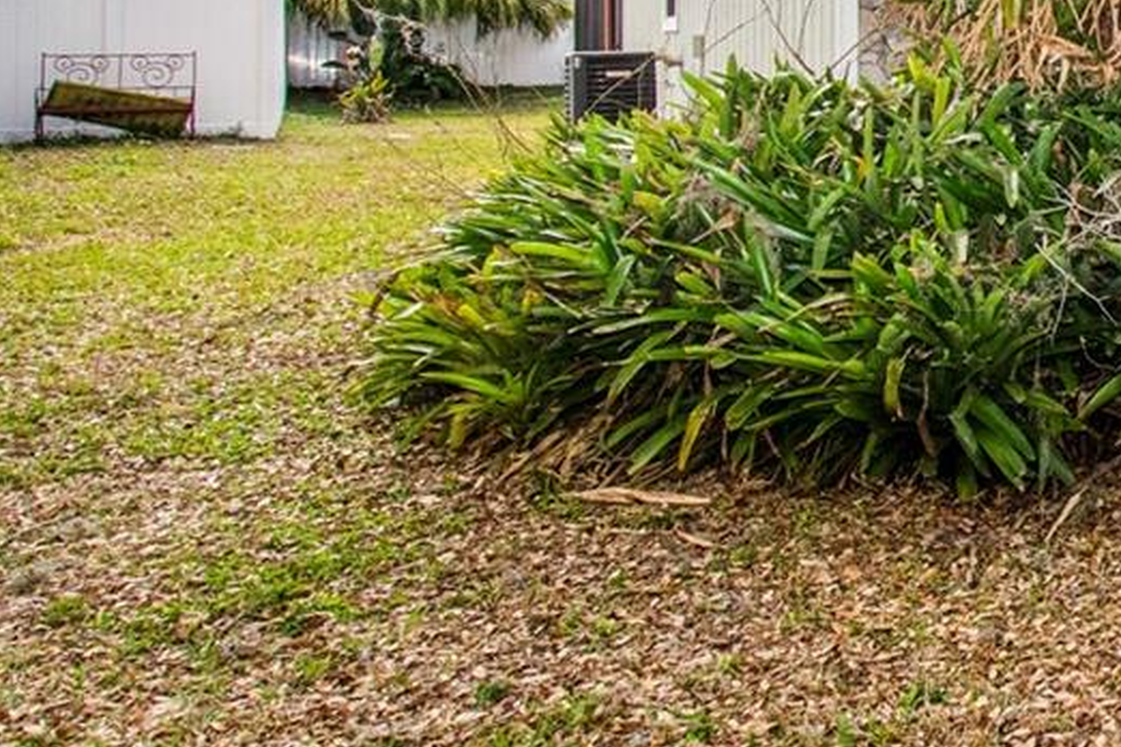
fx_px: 1432
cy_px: 39
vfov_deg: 27.9
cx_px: 1407
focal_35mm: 46
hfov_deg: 33.2
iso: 400
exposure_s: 1/400
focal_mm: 10
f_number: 11
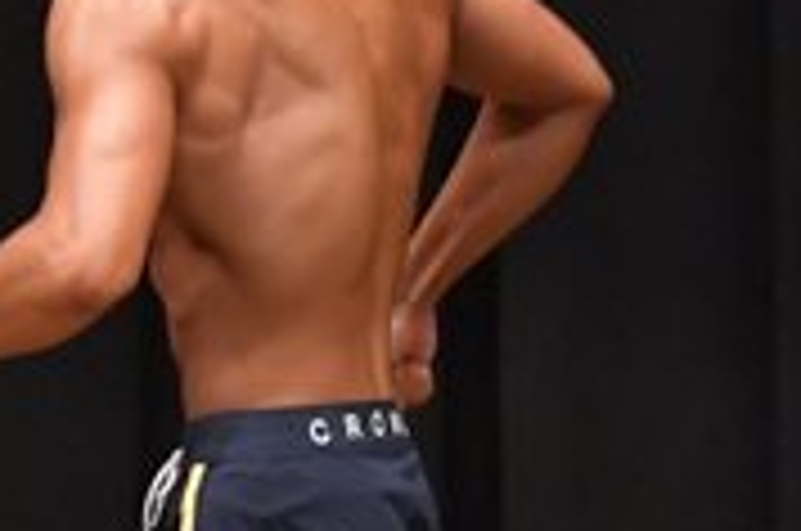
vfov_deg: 1.4
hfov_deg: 2.1
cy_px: 490
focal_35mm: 980
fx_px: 21766
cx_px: 191
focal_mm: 150
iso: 6400
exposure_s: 1/400
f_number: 5.6
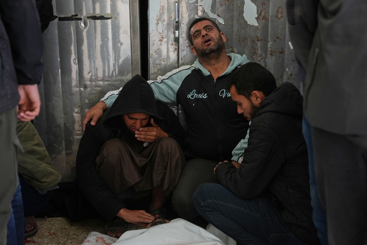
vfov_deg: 24.6
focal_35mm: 55
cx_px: 184
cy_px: 122
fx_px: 562
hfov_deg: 36.2
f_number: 2.8
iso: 800
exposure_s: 1/100
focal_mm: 55.1
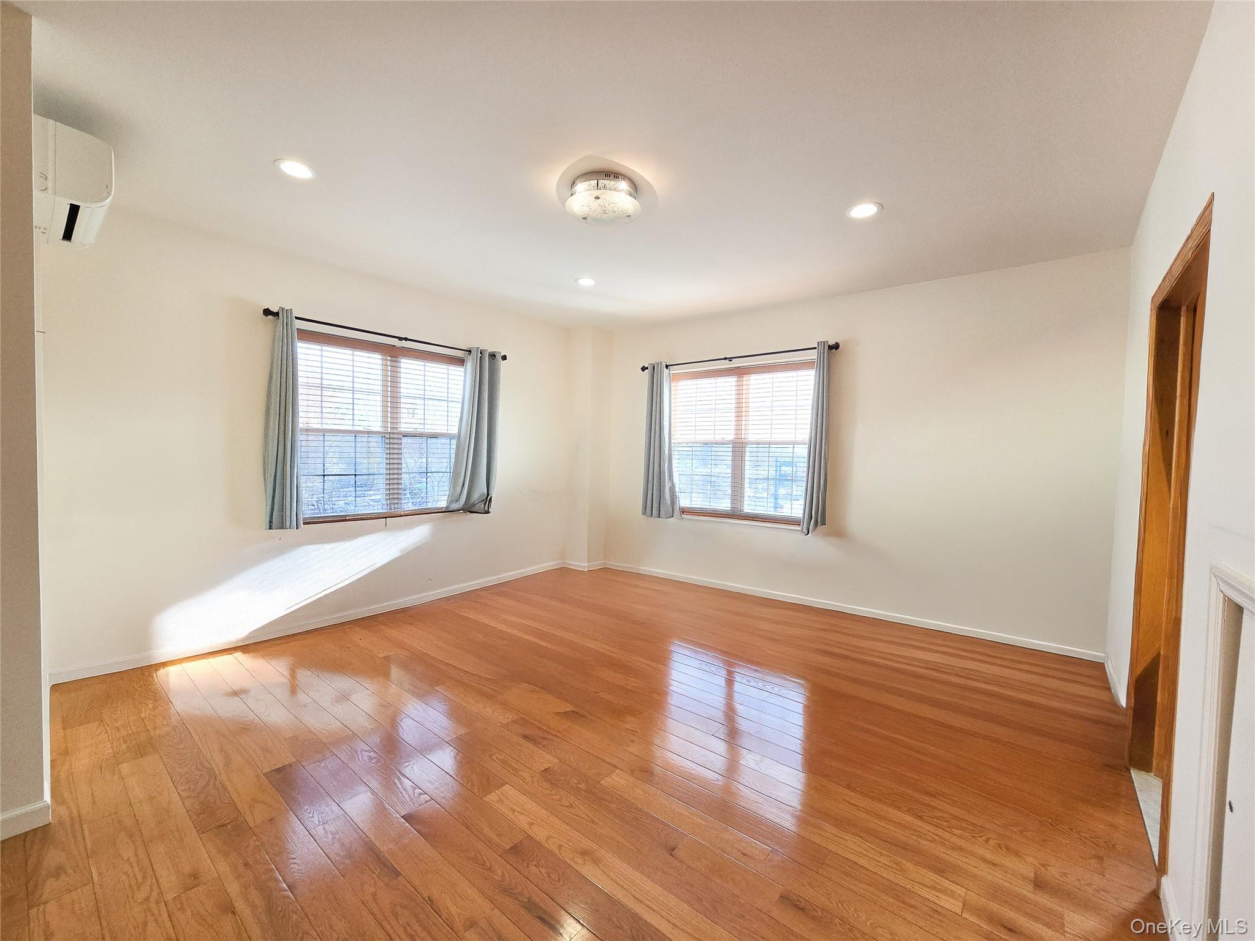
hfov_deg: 106.2
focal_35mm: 13
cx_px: 628
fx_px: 471
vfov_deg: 89.9
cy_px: 470
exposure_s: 1/120
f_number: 2.2
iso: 80
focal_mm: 2.2
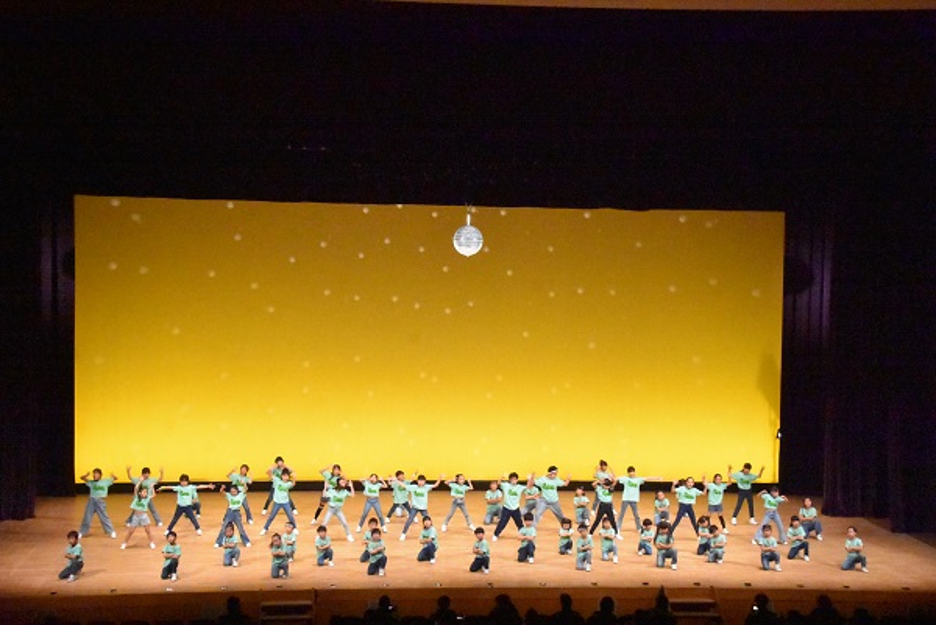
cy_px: 312
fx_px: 1561
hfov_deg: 33.4
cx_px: 468
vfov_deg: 22.7
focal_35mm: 60
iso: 25600
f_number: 10
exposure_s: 1/400
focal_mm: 40
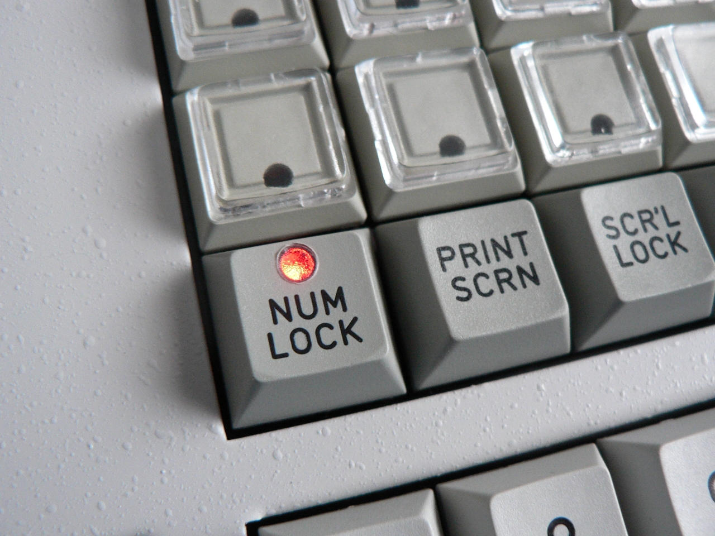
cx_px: 358
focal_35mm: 36
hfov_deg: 51.4
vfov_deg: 39.7
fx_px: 744
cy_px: 268
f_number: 2.8
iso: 200
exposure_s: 1/13
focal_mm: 6
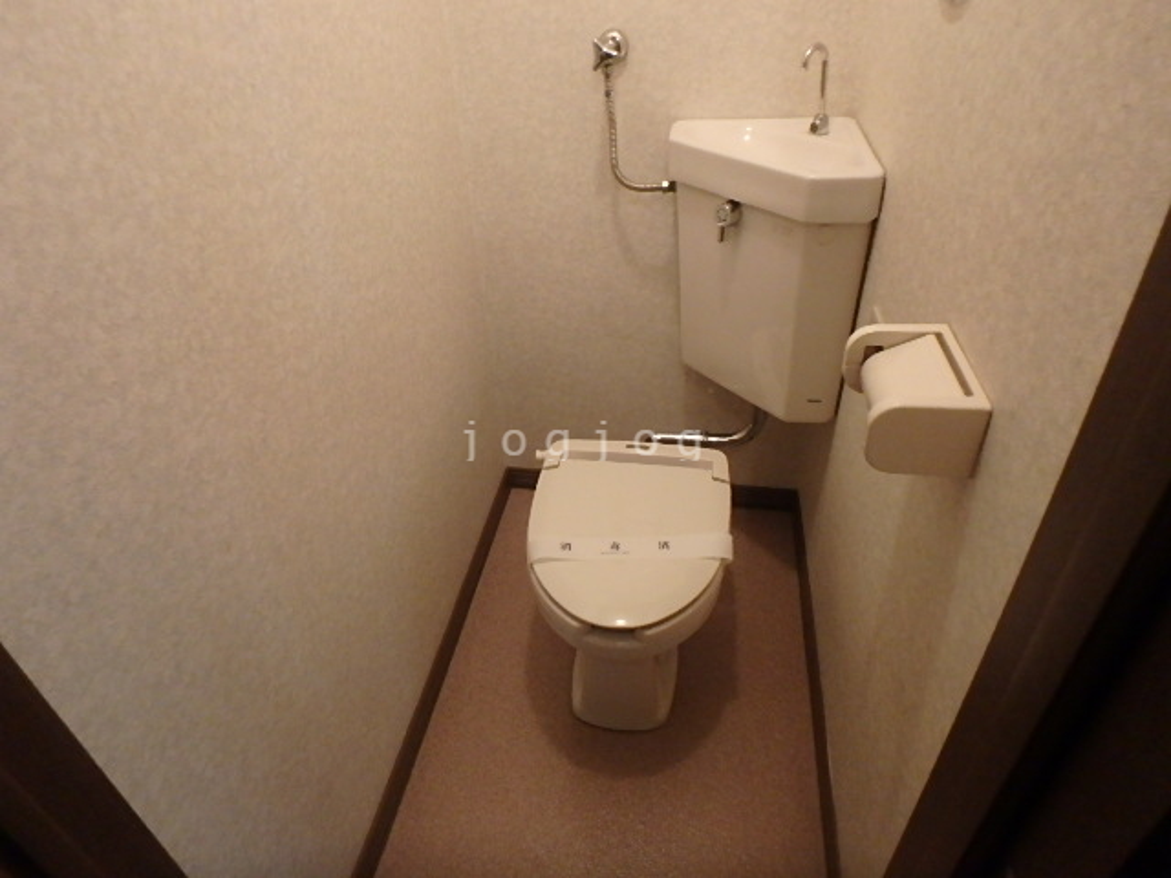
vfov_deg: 63.4
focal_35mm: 21
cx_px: 586
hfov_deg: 79.0
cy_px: 439
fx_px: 710
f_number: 3.5
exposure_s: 1/30
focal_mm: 3.7
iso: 640
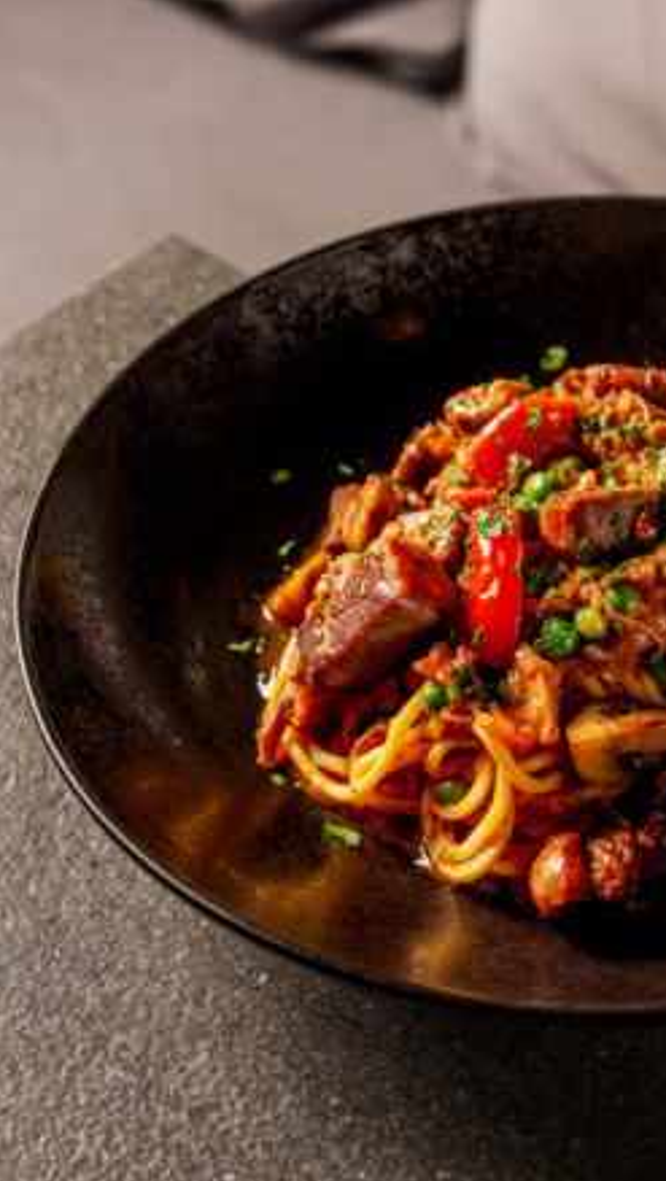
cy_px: 589
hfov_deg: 15.1
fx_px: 2475
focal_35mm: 79
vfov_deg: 26.8
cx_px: 608
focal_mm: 50
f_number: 5.6
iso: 400
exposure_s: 1/200
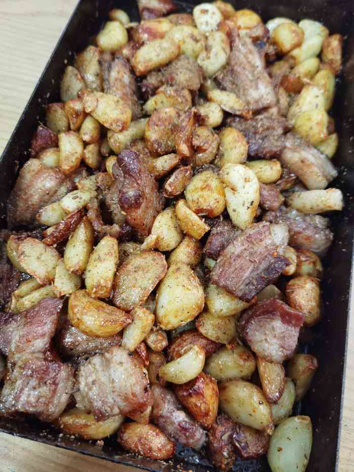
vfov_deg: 65.3
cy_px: 236
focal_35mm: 27
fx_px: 368
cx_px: 177
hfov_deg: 51.4
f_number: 1.9
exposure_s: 1/33.3
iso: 400
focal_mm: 6.71
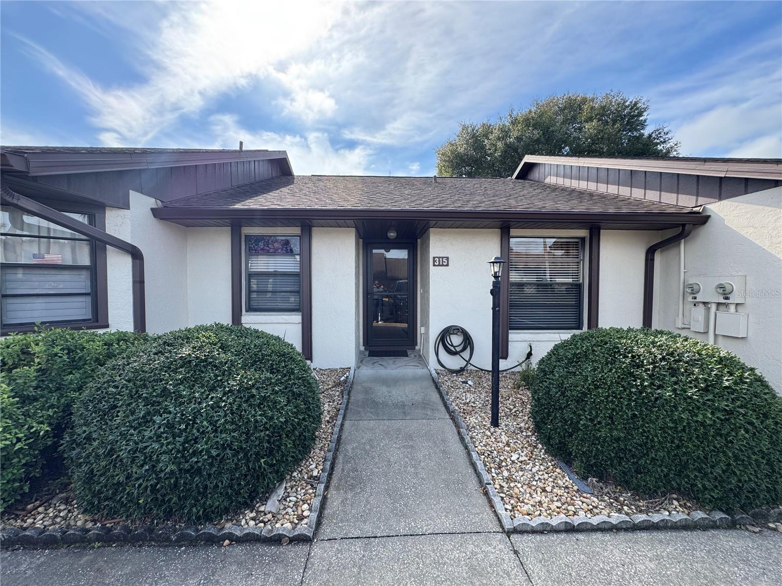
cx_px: 391
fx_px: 316
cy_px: 293
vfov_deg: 85.7
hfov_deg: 102.1
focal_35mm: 14
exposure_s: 1/501
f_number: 2.2
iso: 40
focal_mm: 2.22
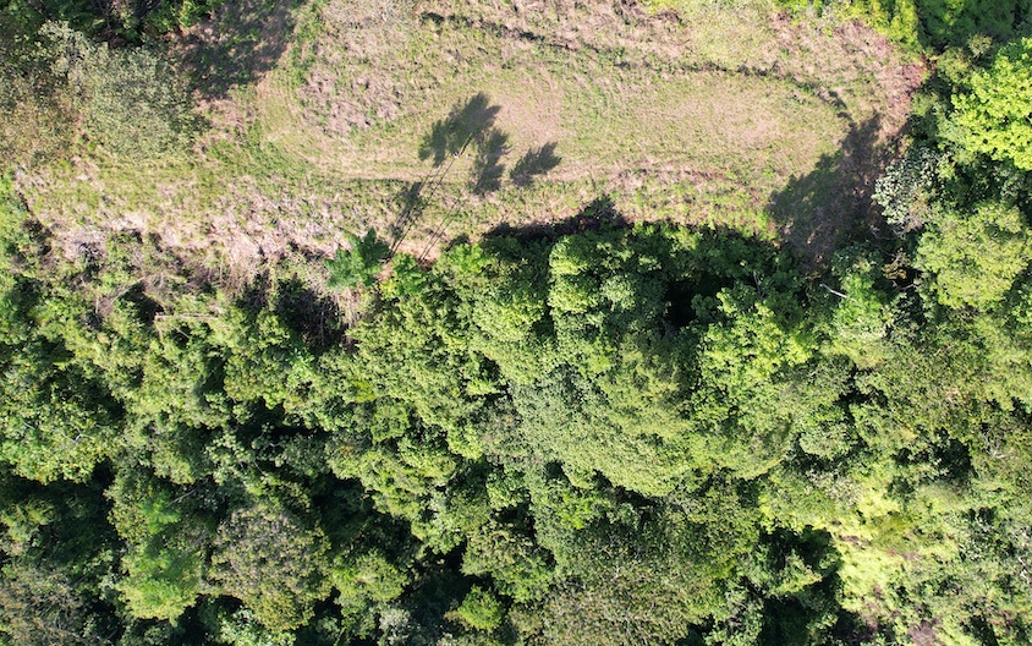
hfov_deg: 56.5
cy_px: 212
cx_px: 578
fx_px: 957
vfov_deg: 36.9
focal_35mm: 34
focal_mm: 8.38
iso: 100
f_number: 2.8
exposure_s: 1/500
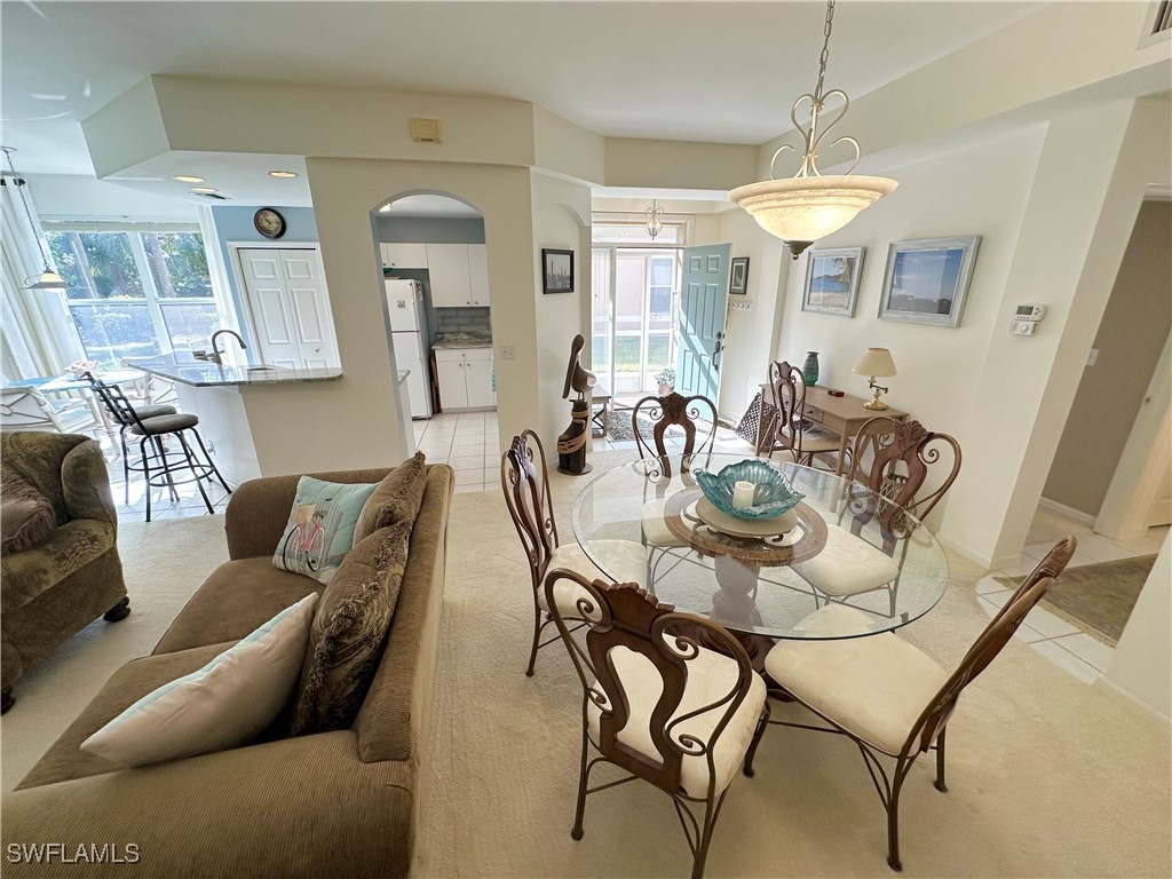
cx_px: 586
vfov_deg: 85.7
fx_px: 474
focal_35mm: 14
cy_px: 440
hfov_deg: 102.1
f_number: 2.2
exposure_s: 1/120
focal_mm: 2.22
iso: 100
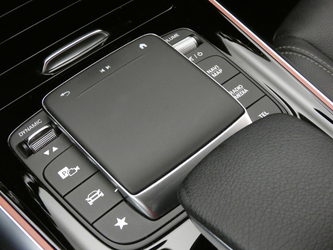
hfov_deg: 38.2
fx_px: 481
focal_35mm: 50
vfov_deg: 29.1
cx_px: 166
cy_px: 125
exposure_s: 1/13
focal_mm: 9
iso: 1600
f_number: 3.9
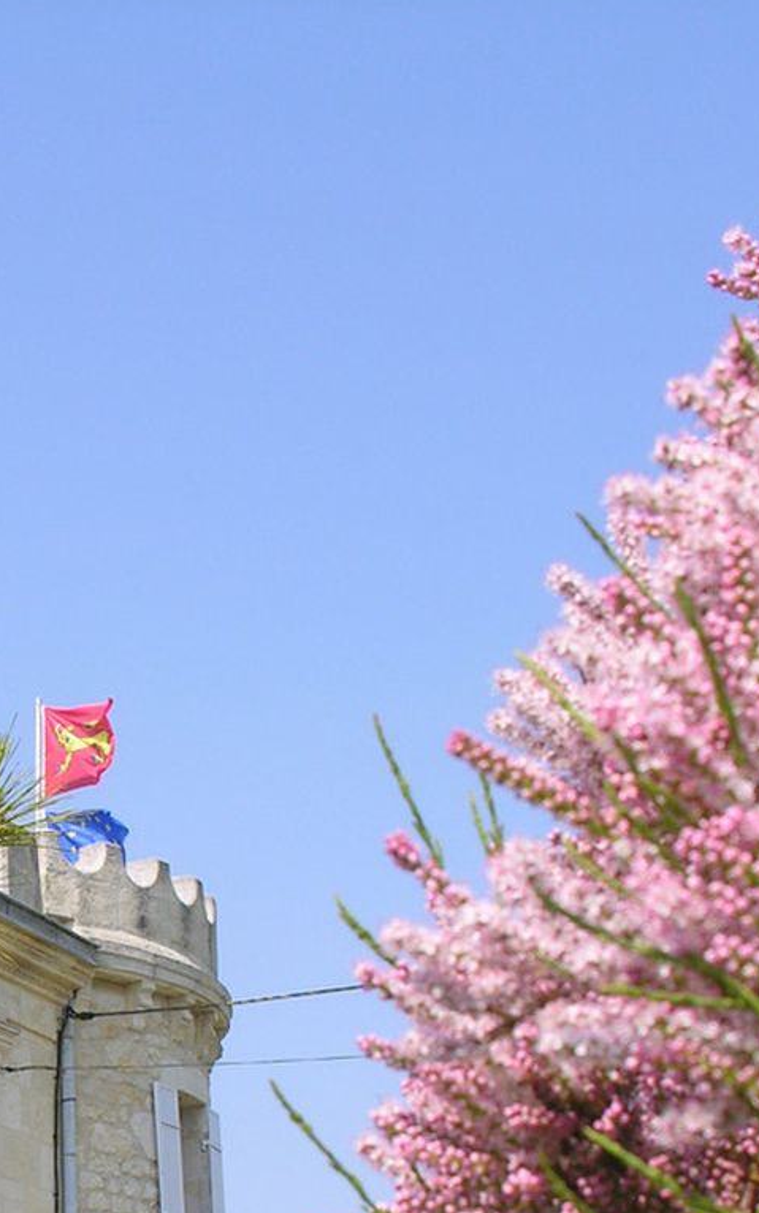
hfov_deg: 13.8
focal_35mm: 93
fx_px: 3077
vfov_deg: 21.7
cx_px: -57
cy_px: 1127
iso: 50
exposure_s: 1/238
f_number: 5.6
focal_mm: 8.9
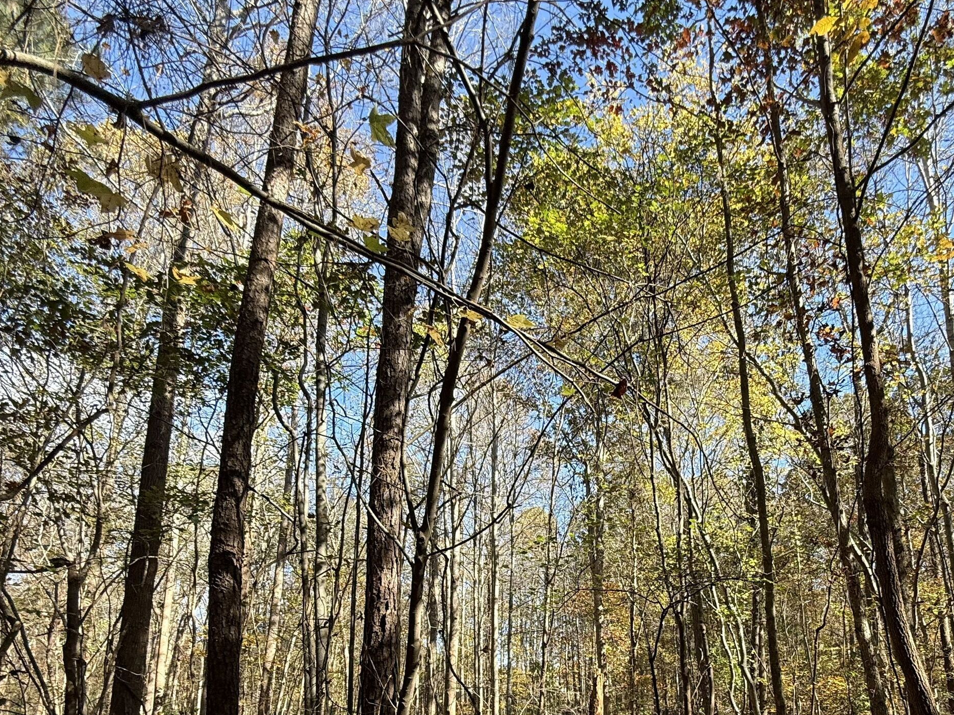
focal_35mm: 23
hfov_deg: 72.8
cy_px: 583
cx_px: 592
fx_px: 634
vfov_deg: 54.4
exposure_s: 1/303
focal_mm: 2.22
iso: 50
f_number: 2.2
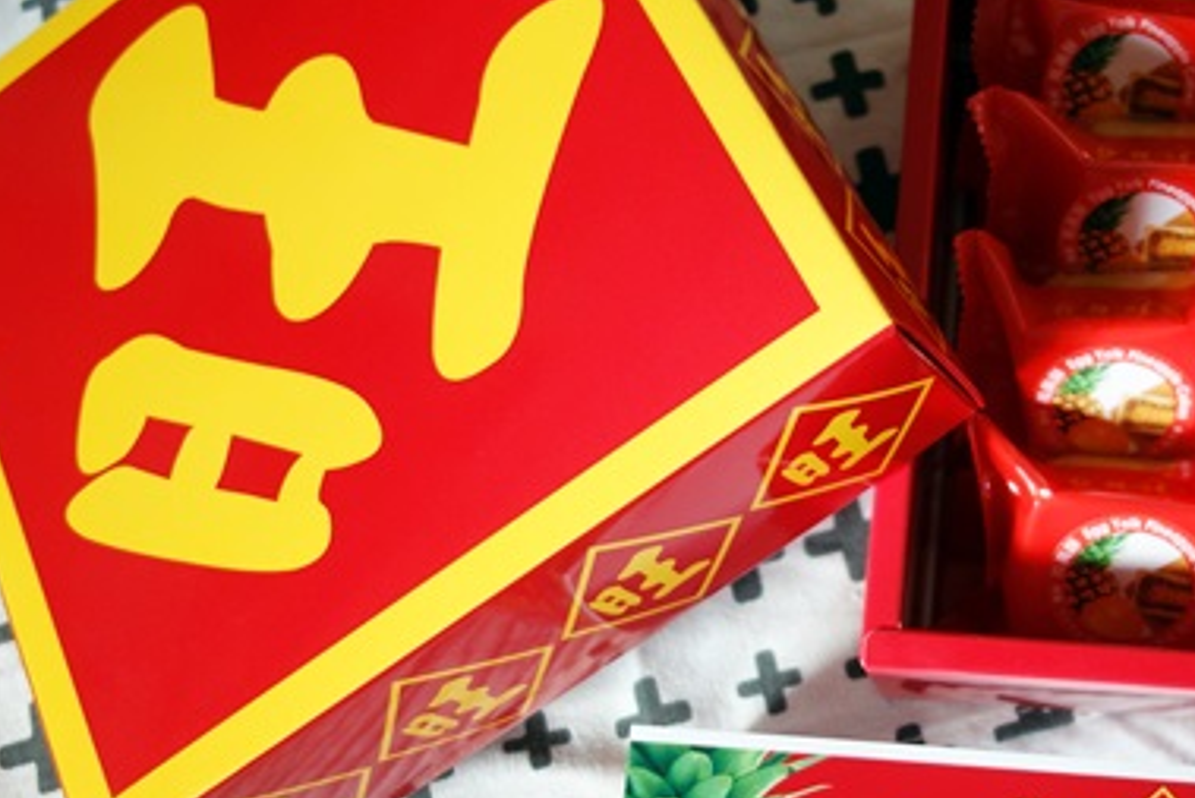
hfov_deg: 39.6
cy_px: 503
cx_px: 943
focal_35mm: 48
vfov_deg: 28.0
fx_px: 1594
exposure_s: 1/40
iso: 125
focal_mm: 10.4
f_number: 1.8
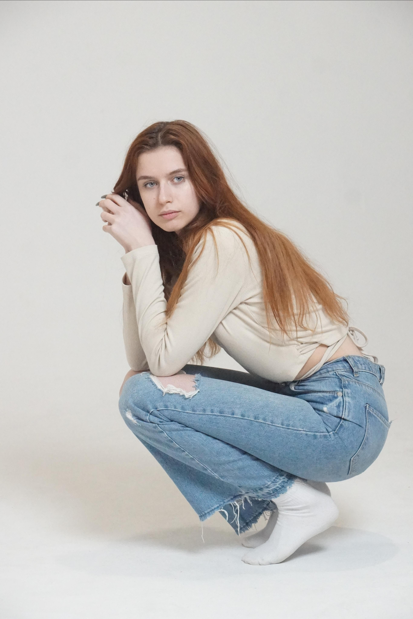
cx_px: 206
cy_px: 310
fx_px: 1420
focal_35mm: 82
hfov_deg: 16.6
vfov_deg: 24.6
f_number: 5.6
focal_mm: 55
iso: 6400
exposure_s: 1/160
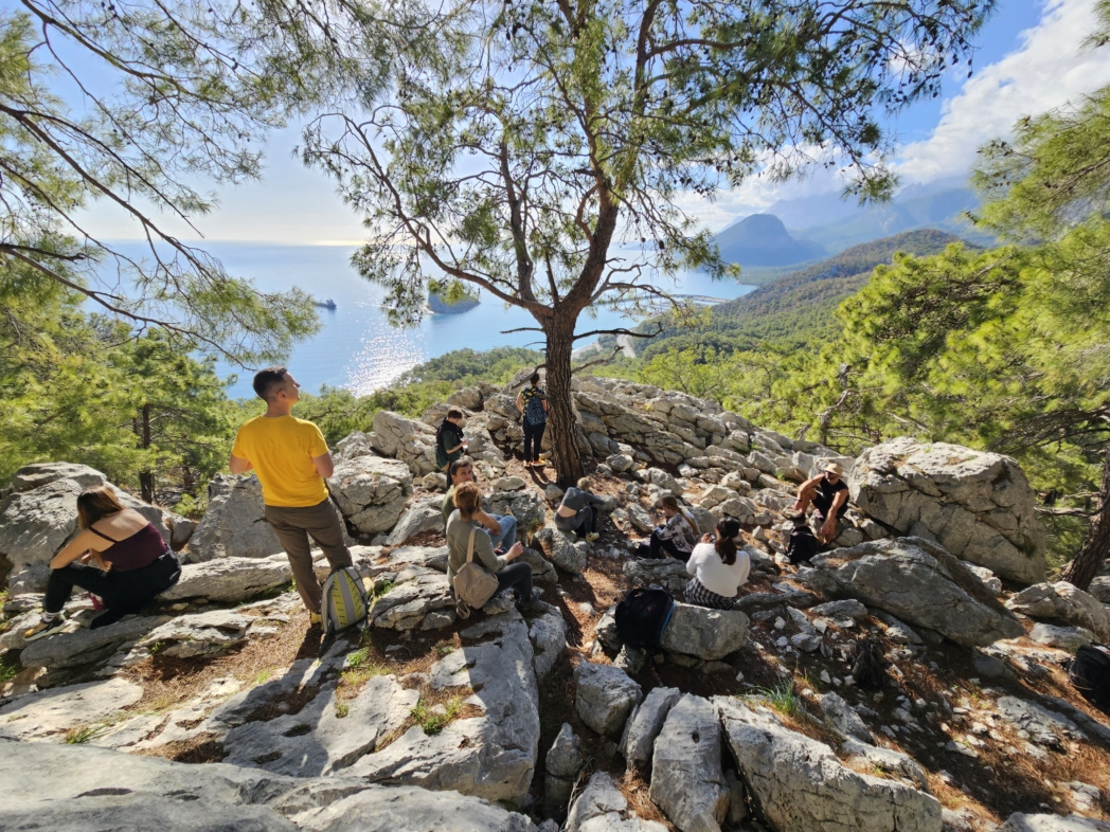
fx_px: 417
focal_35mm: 13
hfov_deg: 106.2
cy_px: 416
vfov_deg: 89.9
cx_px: 555
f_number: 2.2
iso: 50
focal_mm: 2.2
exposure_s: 1/989
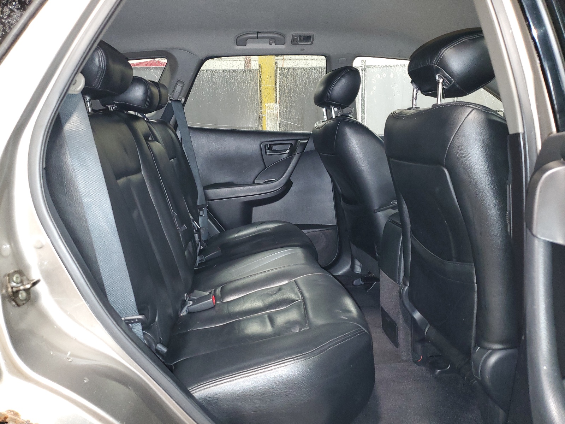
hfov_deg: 67.3
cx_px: 282
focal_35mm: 26
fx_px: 424
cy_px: 212
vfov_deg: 53.1
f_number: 1.5
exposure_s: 1/10
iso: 178
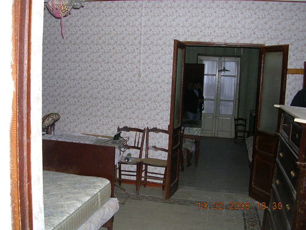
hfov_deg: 49.0
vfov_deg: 37.7
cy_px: 115
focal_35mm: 38
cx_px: 153
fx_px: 336
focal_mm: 5.8
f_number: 2.8
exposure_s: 1/60.1
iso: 154
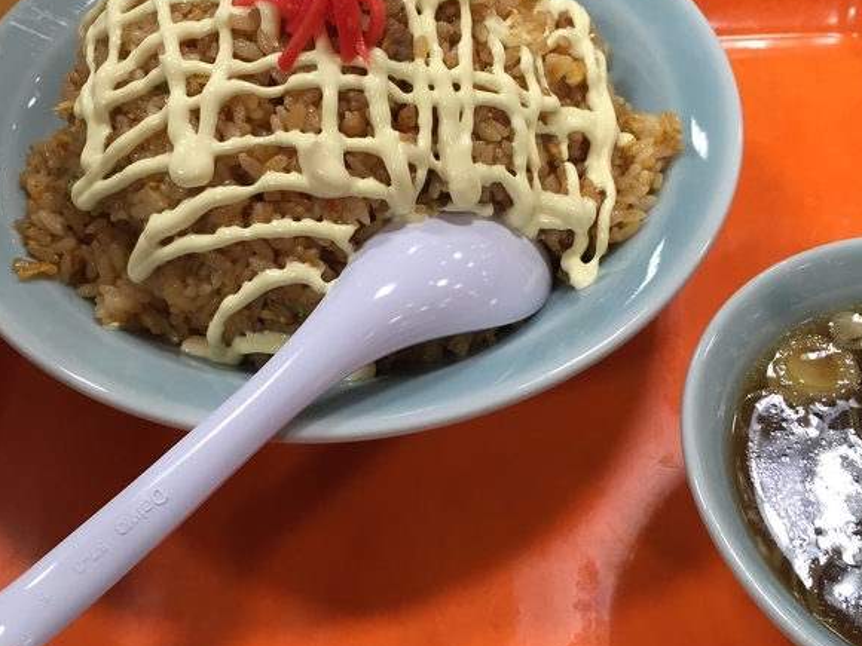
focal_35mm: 40
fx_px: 996
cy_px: 304
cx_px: 471
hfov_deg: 46.7
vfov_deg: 35.9
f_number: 2.2
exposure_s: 1/30
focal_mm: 4.15
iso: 40
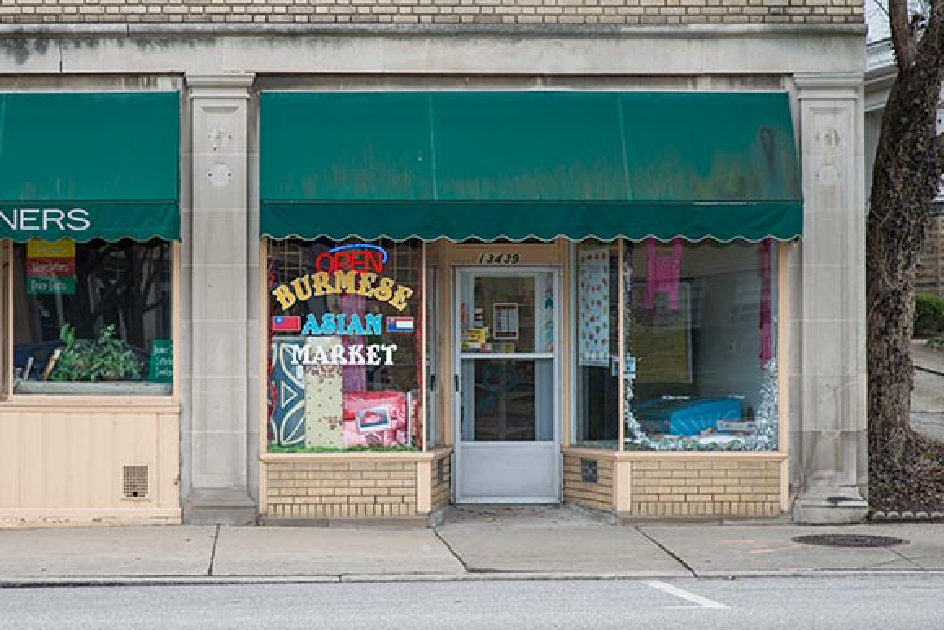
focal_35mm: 70
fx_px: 1836
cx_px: 472
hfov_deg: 28.8
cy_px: 315
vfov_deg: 19.5
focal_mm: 70
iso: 400
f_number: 9.5
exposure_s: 1/350
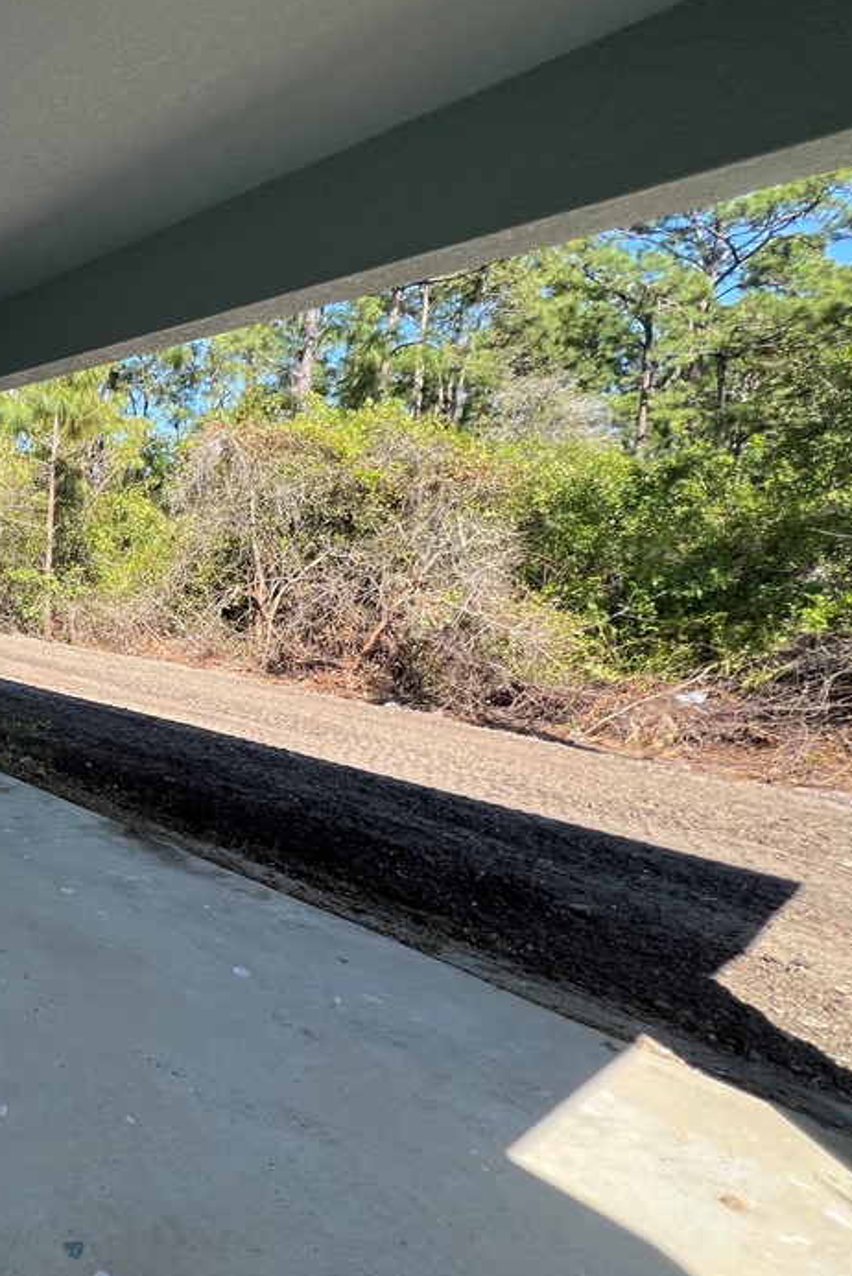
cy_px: 669
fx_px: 709
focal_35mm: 20
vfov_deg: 83.9
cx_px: -79
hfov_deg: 46.3
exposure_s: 1/483
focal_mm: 1.57
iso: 32
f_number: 1.8
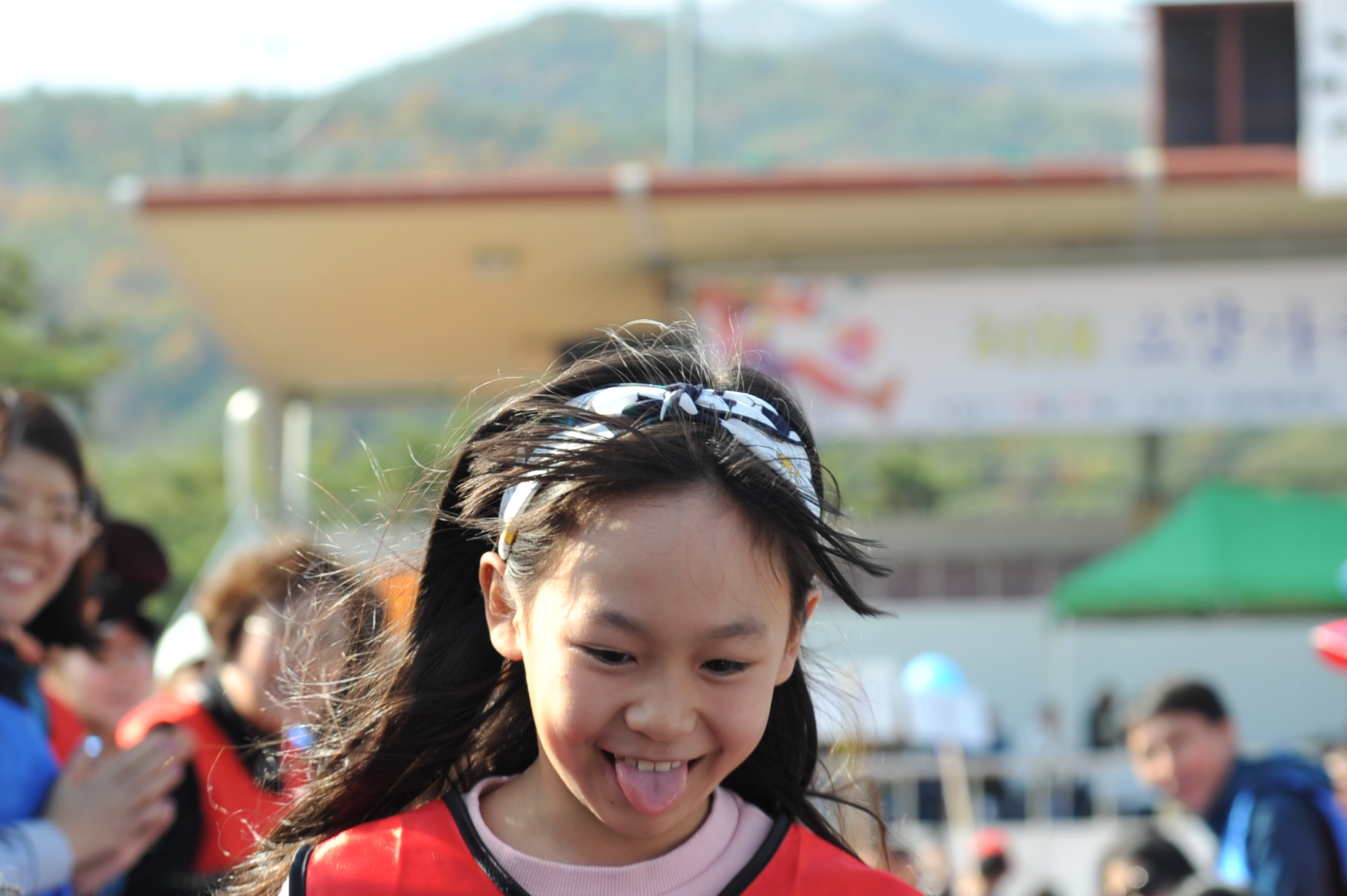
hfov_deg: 15.1
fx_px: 5085
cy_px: 737
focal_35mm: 136
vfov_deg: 10.0
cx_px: 688
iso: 200
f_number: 5
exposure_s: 1/400
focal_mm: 70
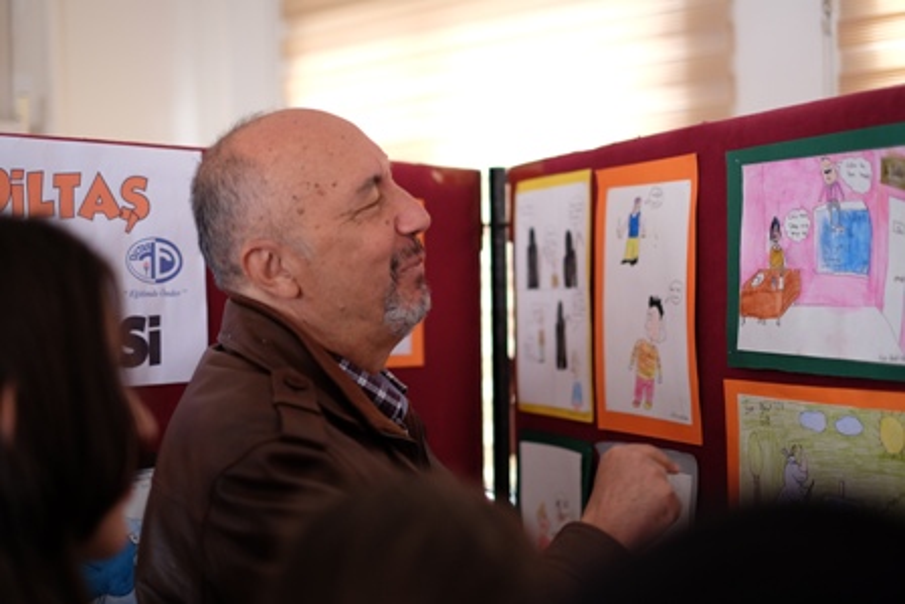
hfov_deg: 37.5
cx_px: 452
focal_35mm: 53
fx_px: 1333
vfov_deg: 25.5
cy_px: 302
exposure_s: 1/60
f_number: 1.4
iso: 400
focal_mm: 35
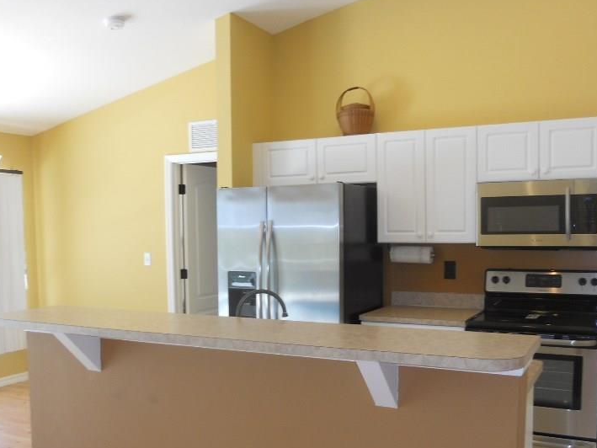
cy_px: 265
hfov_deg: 47.9
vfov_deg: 36.7
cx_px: 300
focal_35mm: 39
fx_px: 673
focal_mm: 4.9
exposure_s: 1/30
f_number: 3.2
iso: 80
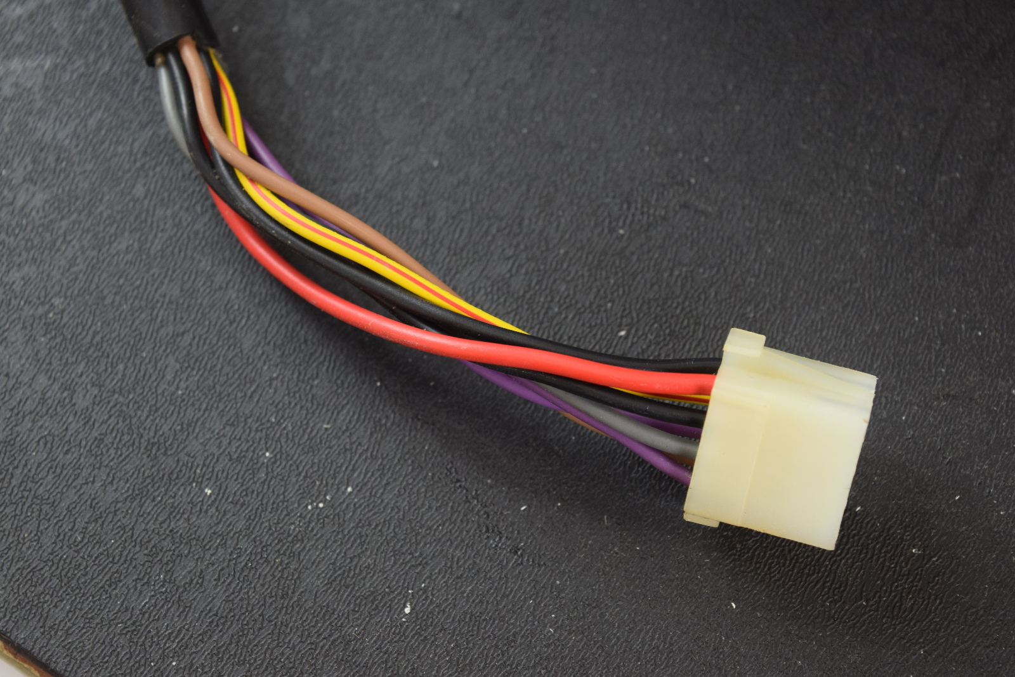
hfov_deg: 24.6
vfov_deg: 16.6
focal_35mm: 82
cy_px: 338
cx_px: 508
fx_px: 2326
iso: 800
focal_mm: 55
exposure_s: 1/125
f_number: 5.6
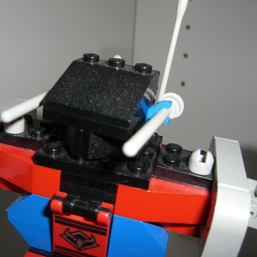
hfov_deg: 37.4
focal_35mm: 45
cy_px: 128
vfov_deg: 37.6
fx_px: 378
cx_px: 99
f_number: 4.3
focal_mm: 6.2
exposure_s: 1/60
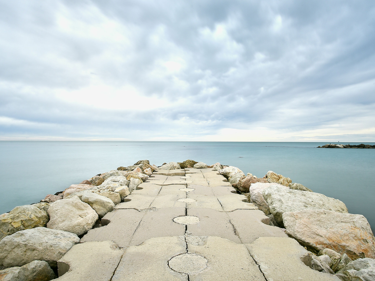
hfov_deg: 76.4
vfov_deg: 61.1
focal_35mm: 22
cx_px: 191
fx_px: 238
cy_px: 140
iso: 100
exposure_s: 20
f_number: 11
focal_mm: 20
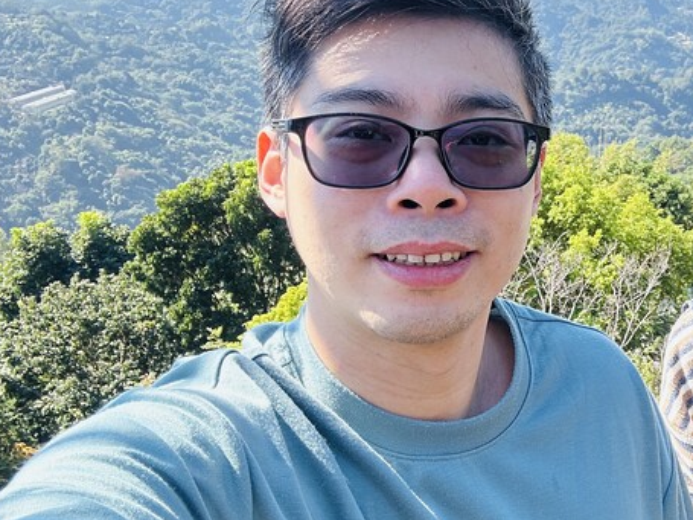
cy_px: 182
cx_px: 631
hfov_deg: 40.4
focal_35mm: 43
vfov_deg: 33.3
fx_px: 861
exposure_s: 1/285
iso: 25
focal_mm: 2.69
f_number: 1.9
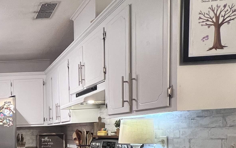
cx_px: -27
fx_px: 232
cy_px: 152
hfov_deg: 42.0
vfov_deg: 32.2
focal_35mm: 36
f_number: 1.8
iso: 400
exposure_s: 1/60
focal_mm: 1.57
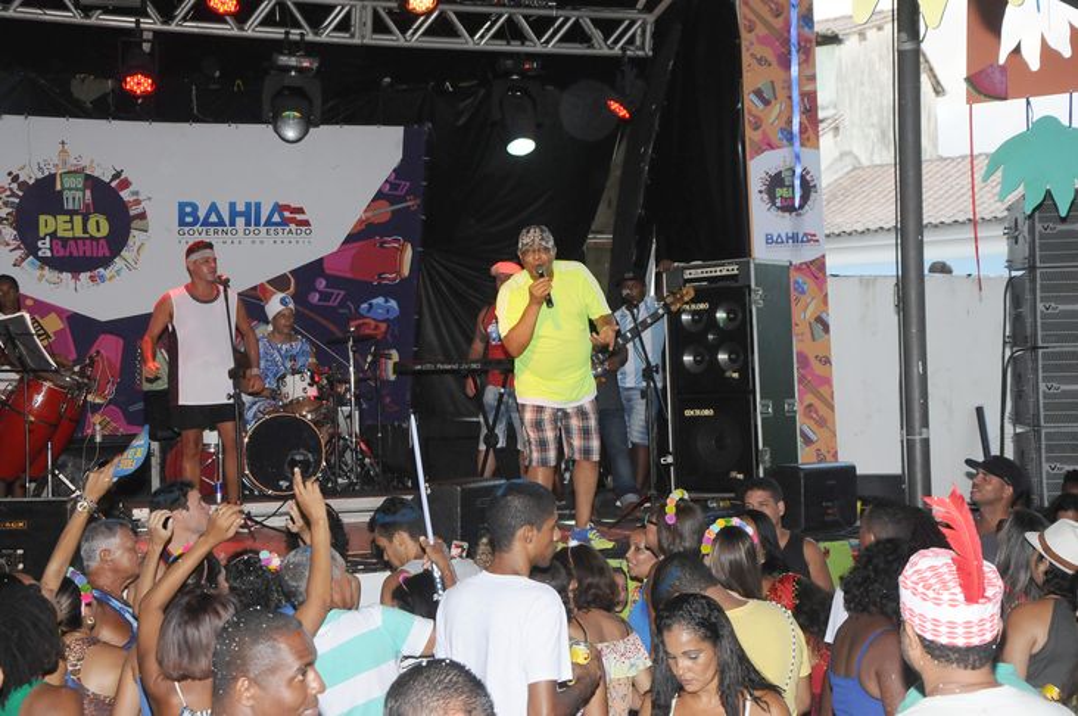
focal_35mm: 63
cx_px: 539
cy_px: 358
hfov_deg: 31.9
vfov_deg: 21.5
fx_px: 1884
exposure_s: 1/160
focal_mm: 42
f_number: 5.6
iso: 1000
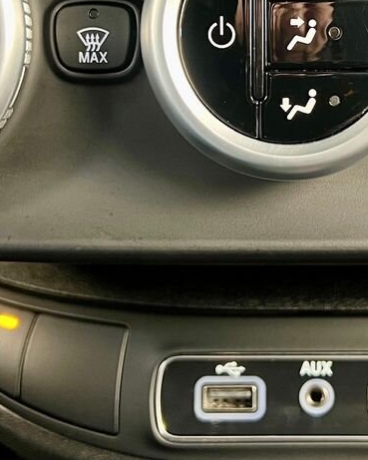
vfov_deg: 28.2
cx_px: 291
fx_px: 898
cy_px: 107
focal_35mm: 66
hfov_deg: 22.8
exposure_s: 1/40
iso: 500
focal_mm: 5.7
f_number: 1.5
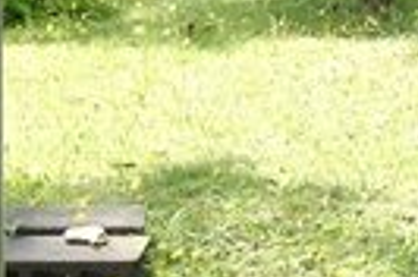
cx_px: 899
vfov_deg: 7.7
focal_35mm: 169
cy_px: -312
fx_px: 1958
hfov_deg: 10.9
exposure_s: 1/125
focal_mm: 28
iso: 250
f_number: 9
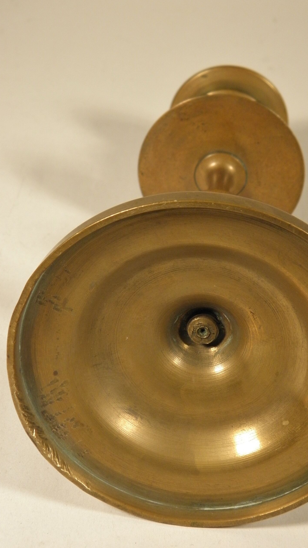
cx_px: 198
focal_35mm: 88
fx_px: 1278
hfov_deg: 13.7
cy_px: 272
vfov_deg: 24.2
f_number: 4.4
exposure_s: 1/50
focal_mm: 14.3
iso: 200
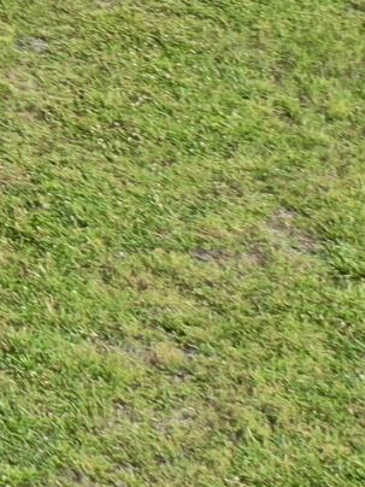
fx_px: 2812
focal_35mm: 200
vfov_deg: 9.3
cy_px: -470
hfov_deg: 6.4
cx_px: -959
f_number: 3.5
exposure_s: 1/100
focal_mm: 10.26
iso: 100
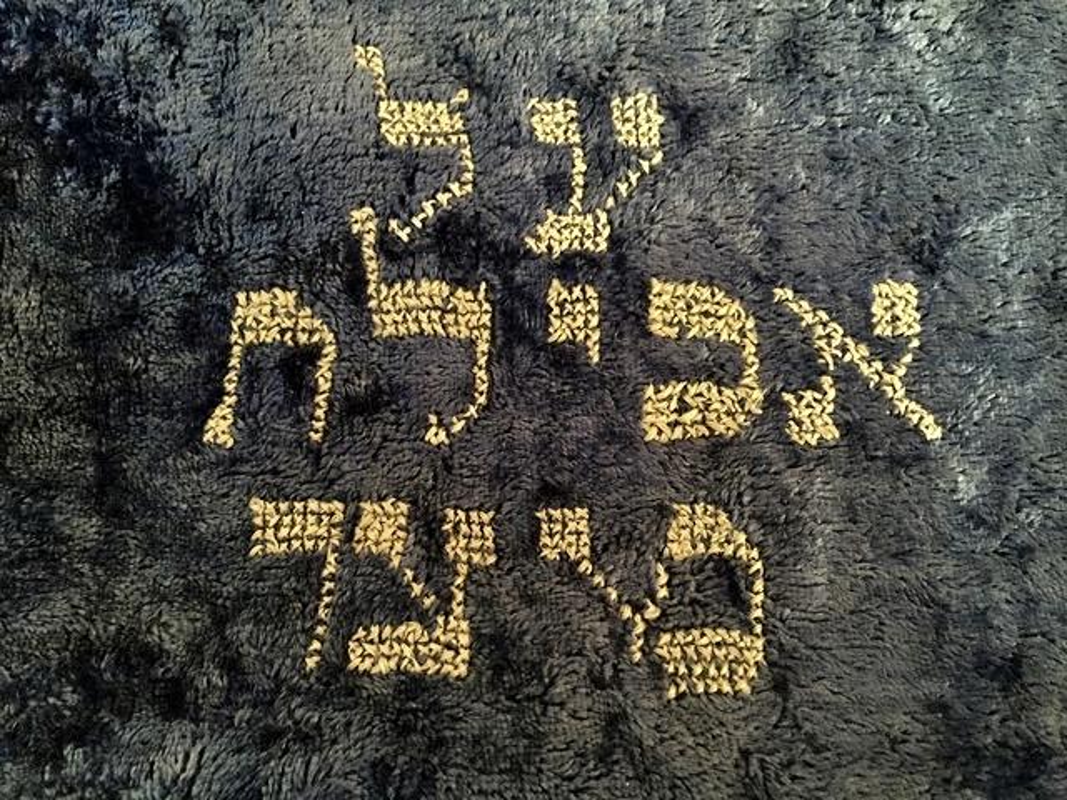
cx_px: 534
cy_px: 400
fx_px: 894
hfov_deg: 61.7
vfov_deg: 48.2
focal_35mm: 29
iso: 500
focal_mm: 4.15
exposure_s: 1/17
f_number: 2.2
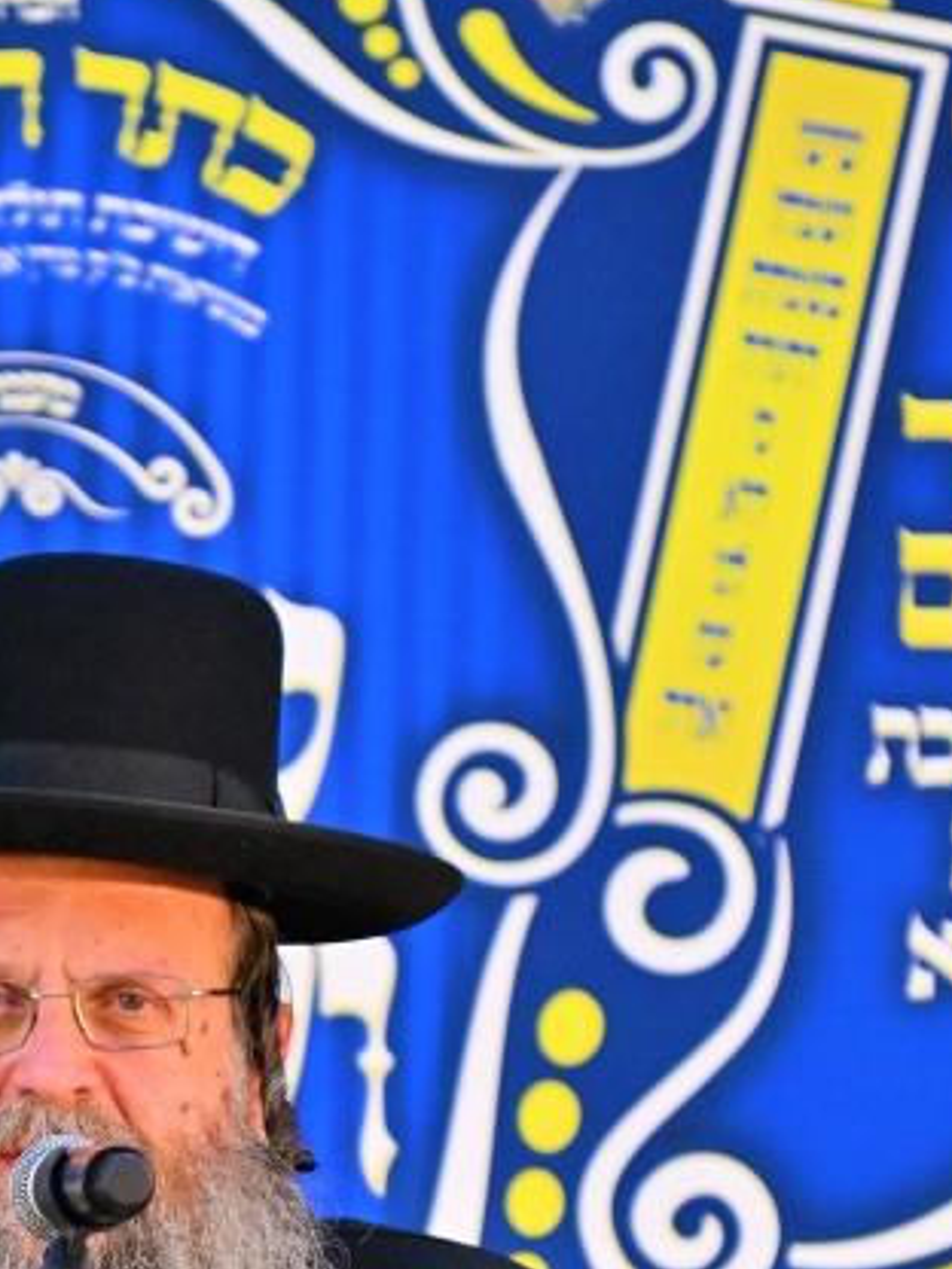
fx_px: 26035
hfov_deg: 2.1
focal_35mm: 710
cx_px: 134
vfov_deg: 2.8
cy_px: 1272
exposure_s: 1/320
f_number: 2.8
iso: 640
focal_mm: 200
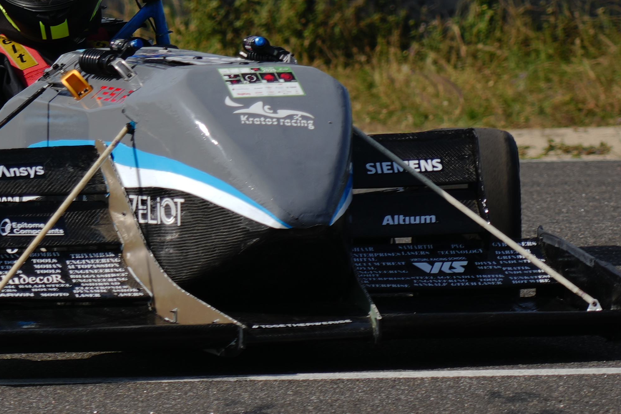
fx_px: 6417
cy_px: 79
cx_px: -14
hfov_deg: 5.5
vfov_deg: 3.7
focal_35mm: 372
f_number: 4
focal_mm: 105
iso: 64
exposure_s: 1/1000
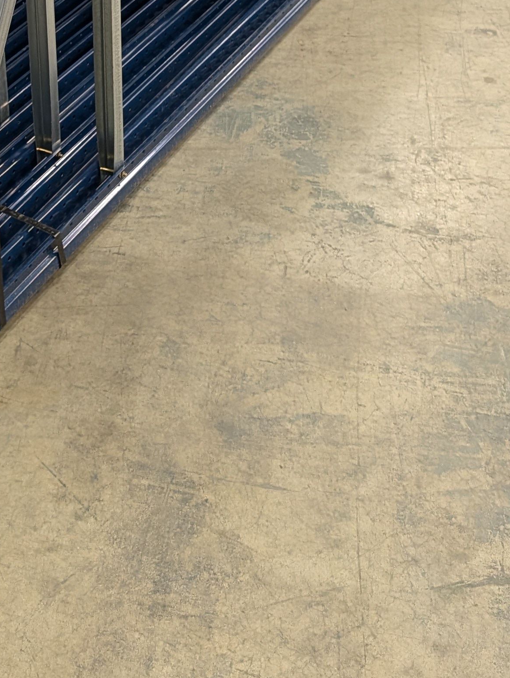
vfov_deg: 29.1
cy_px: 34
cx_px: -20
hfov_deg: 22.3
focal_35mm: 63
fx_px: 1235
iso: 344
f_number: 1.68
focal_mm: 6.9
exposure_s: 1/48.6
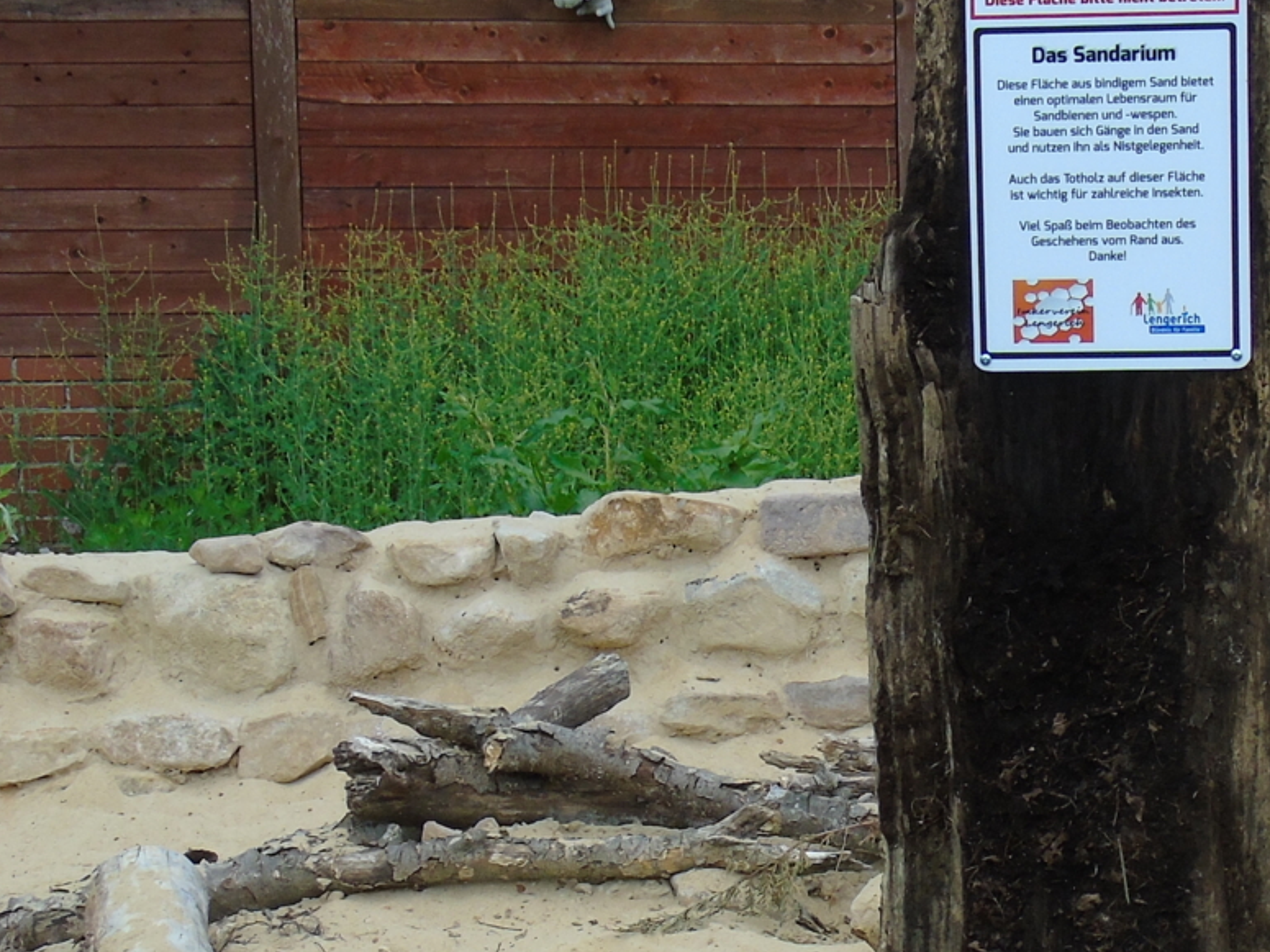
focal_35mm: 114
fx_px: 4182
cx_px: 926
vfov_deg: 12.9
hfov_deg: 17.2
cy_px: 855
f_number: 4.1
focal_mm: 8.2
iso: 80
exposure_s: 1/400
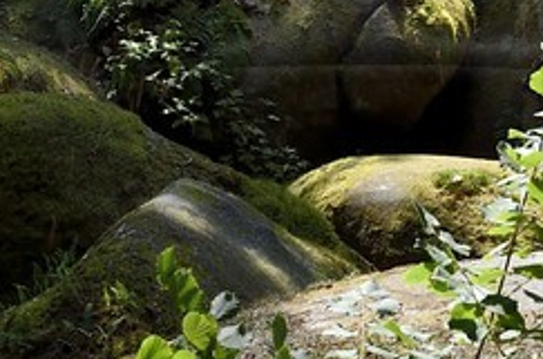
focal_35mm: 277
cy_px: -297
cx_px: 836
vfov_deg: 4.9
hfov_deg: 7.3
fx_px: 4170
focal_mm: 42
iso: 200
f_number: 9
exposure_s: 1/200
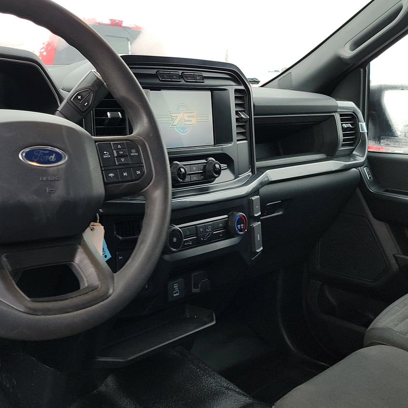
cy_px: 181
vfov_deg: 40.0
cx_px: 118
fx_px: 560
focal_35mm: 42
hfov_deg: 39.3
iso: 85
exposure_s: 1/59
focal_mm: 6.7
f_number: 1.8
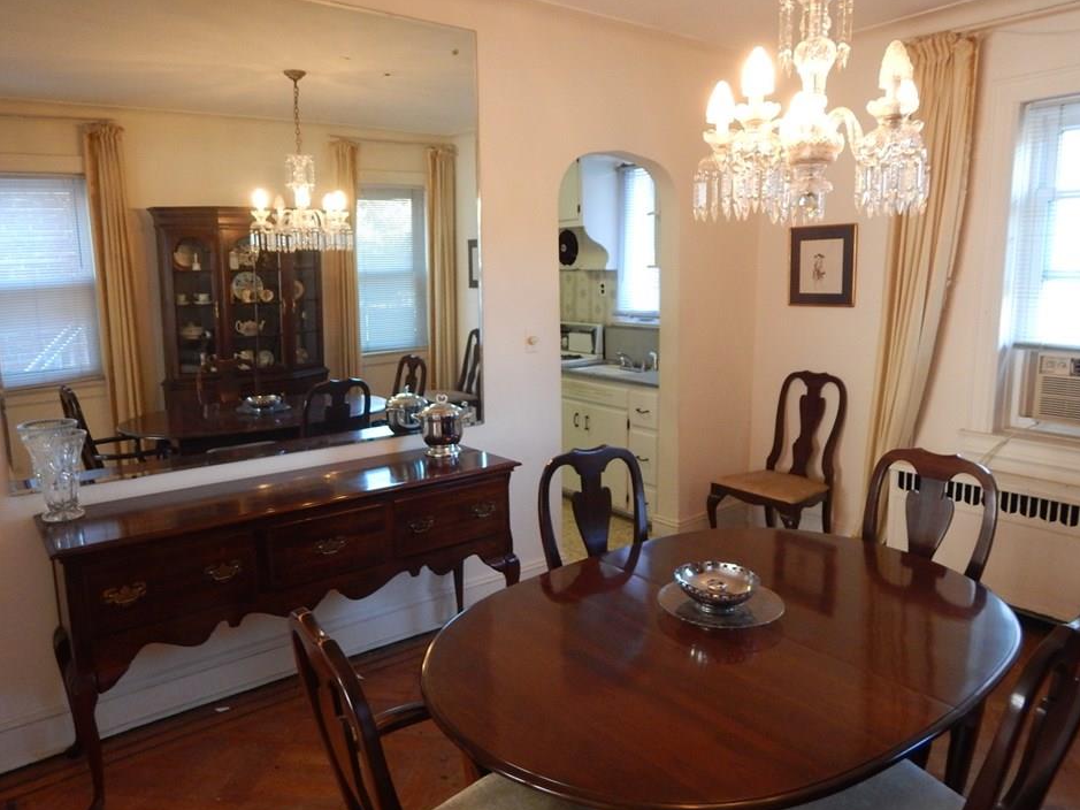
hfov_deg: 71.6
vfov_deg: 56.8
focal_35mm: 24
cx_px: 551
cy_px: 400
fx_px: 749
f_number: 3
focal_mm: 4
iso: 400
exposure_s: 1/30
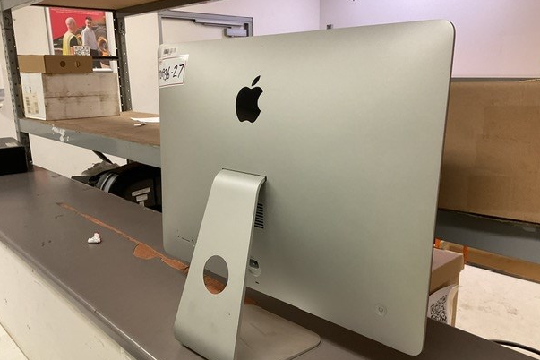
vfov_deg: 41.1
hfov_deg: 58.7
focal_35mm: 32
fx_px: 480
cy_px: 199
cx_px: 275
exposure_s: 1/60
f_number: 1.8
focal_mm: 3
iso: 80
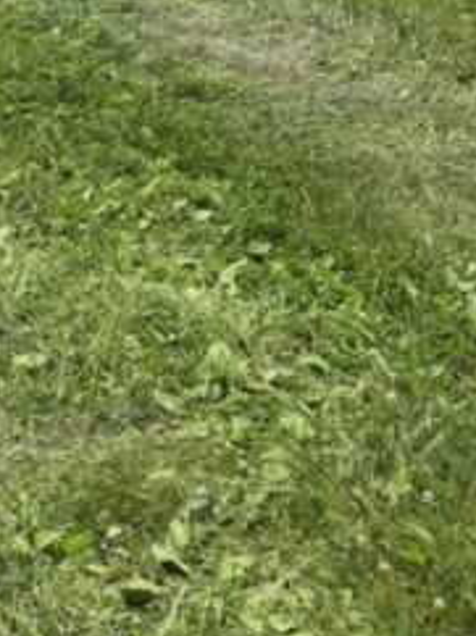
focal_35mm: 89
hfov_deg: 15.5
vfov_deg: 19.3
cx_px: -195
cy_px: -318
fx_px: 1635
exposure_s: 1/2825
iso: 20
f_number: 1.8
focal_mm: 3.99
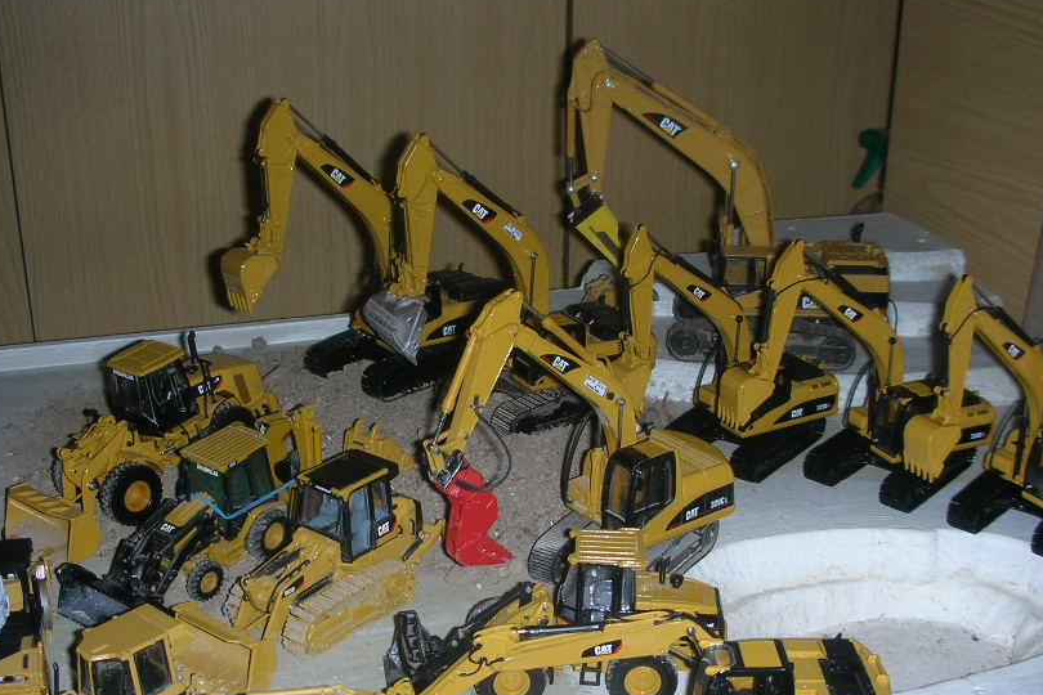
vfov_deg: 29.1
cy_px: 458
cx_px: 518
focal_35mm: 46
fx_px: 1333
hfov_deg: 42.7
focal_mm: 5.8
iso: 50
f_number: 3
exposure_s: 1/60.1
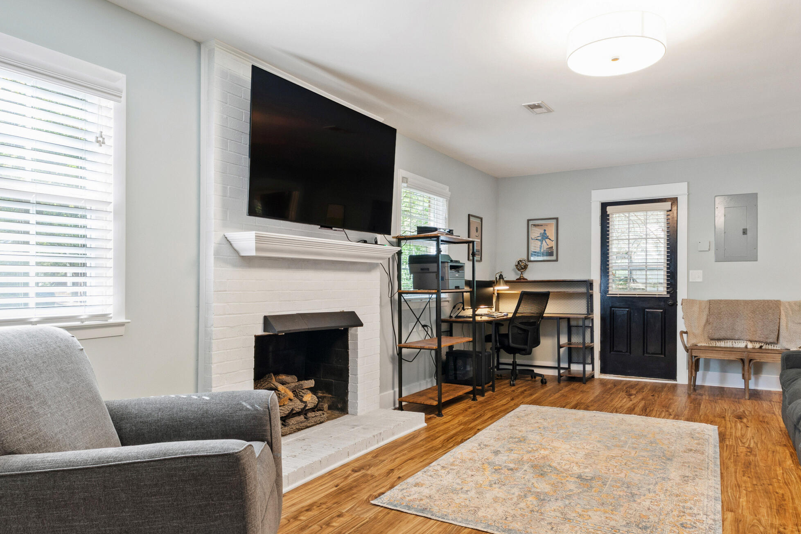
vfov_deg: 55.1
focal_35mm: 23
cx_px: 414
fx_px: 512
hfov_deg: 76.1
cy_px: 276
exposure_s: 1
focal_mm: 10
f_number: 8
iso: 100
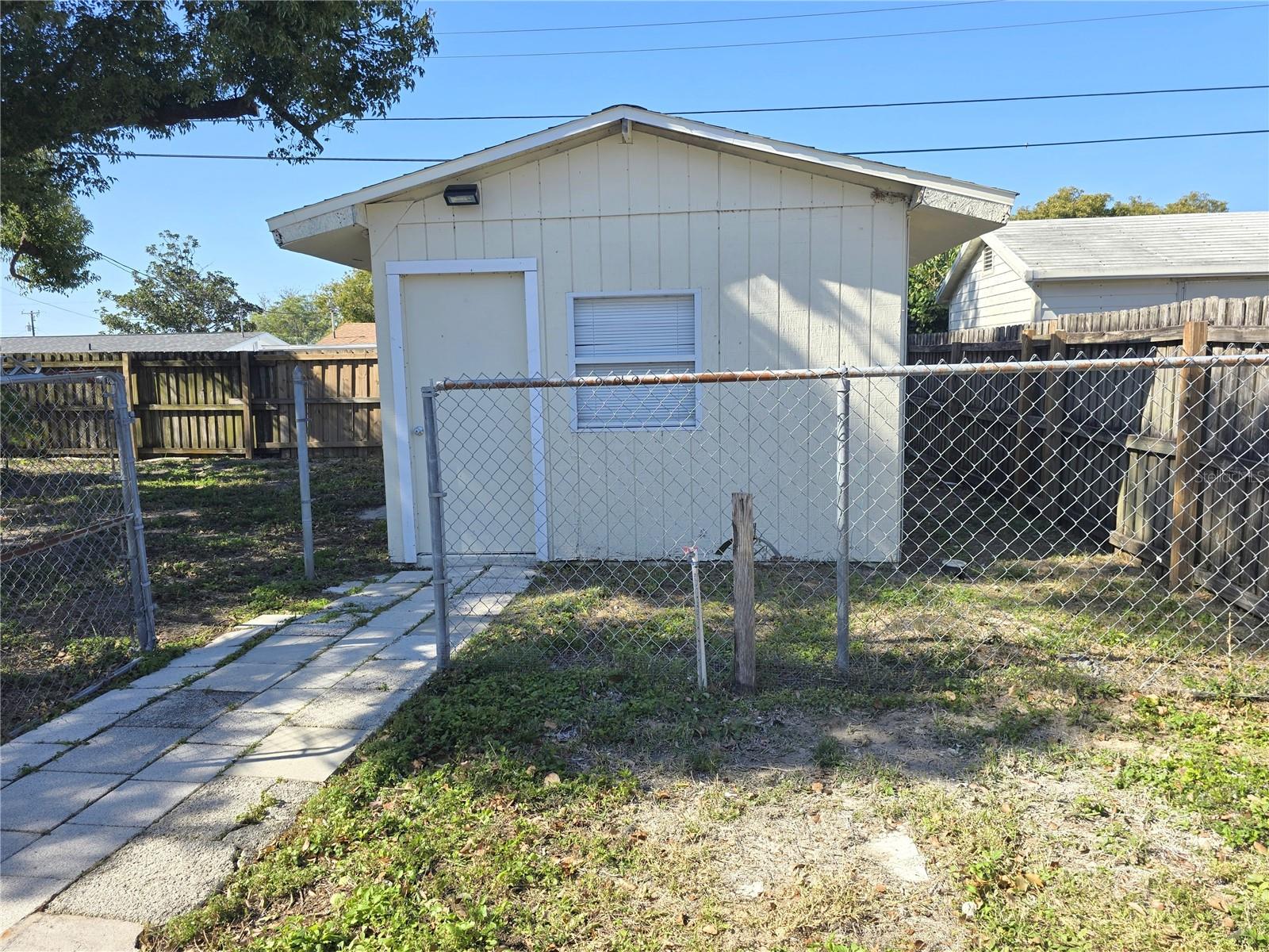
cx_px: 634
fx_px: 843
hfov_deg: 73.9
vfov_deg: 58.9
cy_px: 476
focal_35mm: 23
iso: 12
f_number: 1.7
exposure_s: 1/463
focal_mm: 6.3
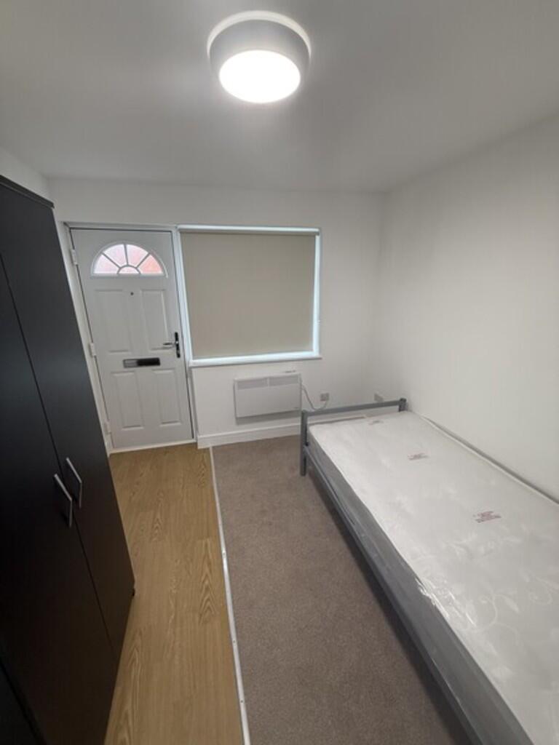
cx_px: 280
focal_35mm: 14
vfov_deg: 102.1
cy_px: 372
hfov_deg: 85.7
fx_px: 301
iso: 160
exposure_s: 1/100
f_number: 2.2
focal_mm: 2.22
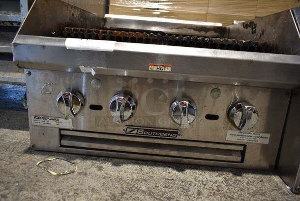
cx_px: 150
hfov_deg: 67.3
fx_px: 225
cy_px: 100
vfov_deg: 48.0
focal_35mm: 27
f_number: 3.5
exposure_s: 1/30
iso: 640
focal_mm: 18
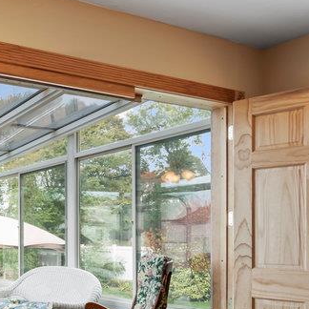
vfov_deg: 38.9
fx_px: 424
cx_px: -54
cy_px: 235
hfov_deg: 33.3
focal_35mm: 42
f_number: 7.1
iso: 320
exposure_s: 1/80
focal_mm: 16
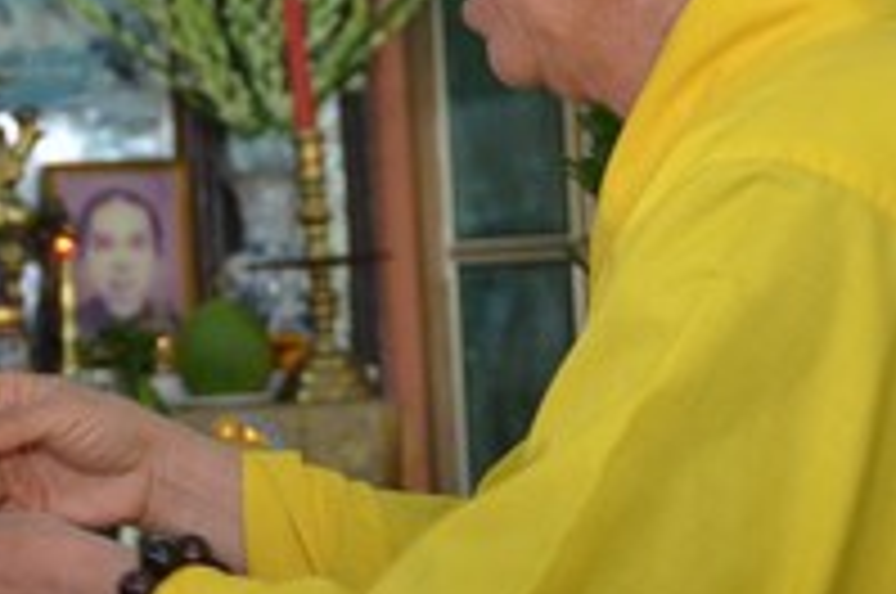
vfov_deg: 8.0
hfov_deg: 11.8
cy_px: 151
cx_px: -54
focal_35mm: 172
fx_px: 4265
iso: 640
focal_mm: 35
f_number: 4.5
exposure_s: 1/50
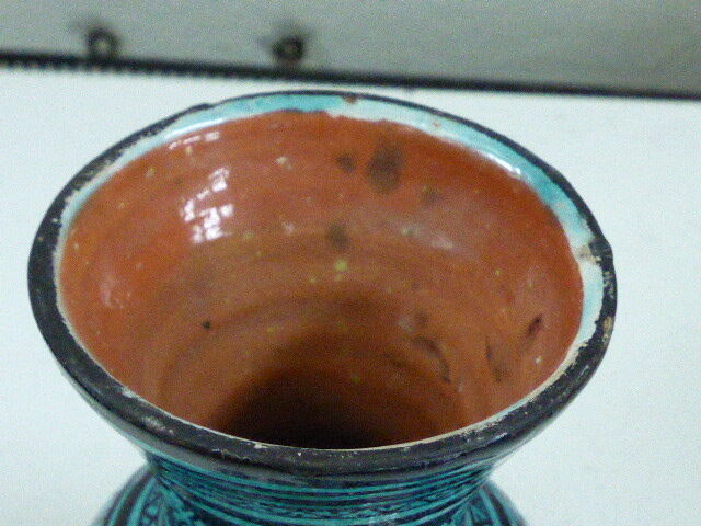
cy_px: 263
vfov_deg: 13.3
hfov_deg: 17.7
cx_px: 350
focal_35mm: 111
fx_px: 2248
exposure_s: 1/80
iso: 3200
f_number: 5.3
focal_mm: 18.2
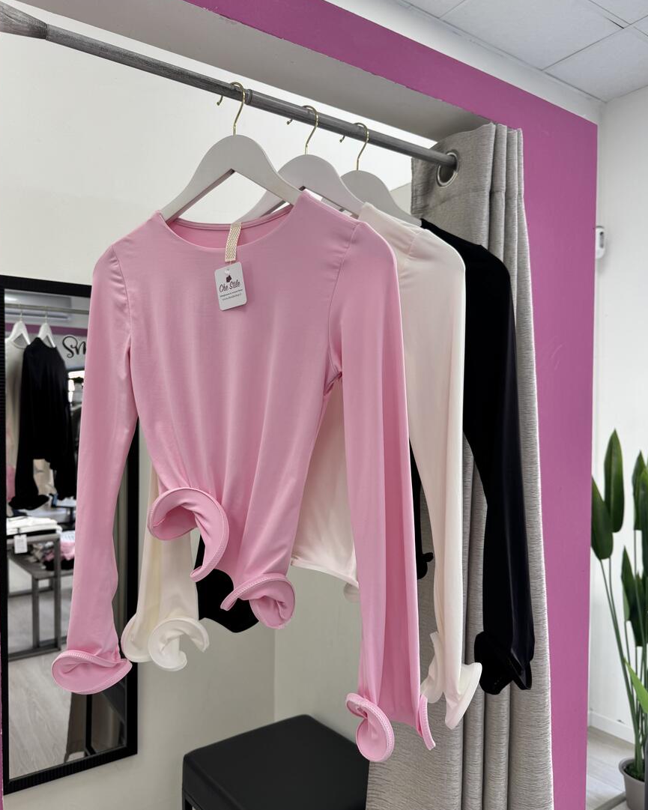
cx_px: 316
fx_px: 623
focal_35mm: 26
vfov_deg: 66.0
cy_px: 432
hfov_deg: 54.9
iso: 50
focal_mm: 6.76
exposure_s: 1/100
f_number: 1.78
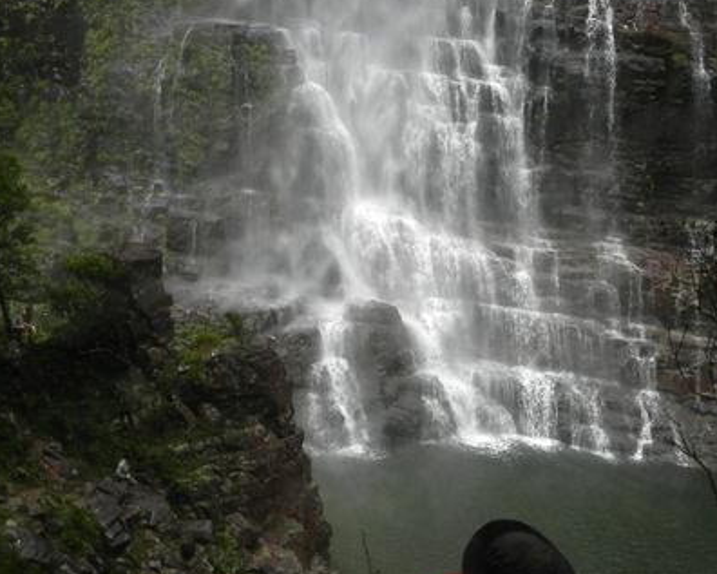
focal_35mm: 50
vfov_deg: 30.3
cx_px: 382
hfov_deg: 37.3
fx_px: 1061
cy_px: 289
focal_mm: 5.2
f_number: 8
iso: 160
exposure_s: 1/50
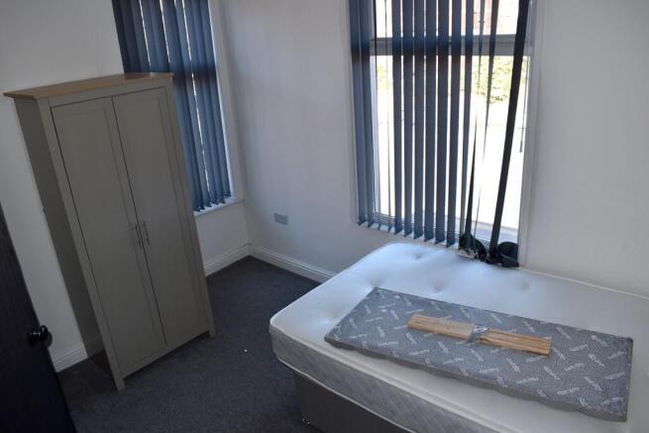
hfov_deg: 67.4
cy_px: 216
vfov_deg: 48.0
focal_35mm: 27
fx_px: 487
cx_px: 324
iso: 320
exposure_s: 1/125
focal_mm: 18
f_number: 5.6
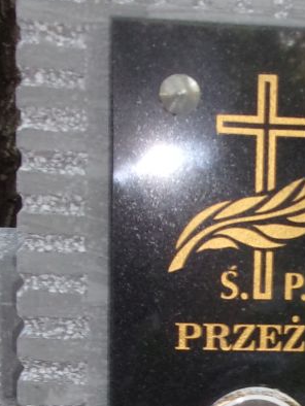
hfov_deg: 14.8
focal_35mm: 97
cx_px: 361
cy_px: 383
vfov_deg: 19.8
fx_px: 1138
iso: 160
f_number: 3.9
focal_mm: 5.1
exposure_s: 1/34
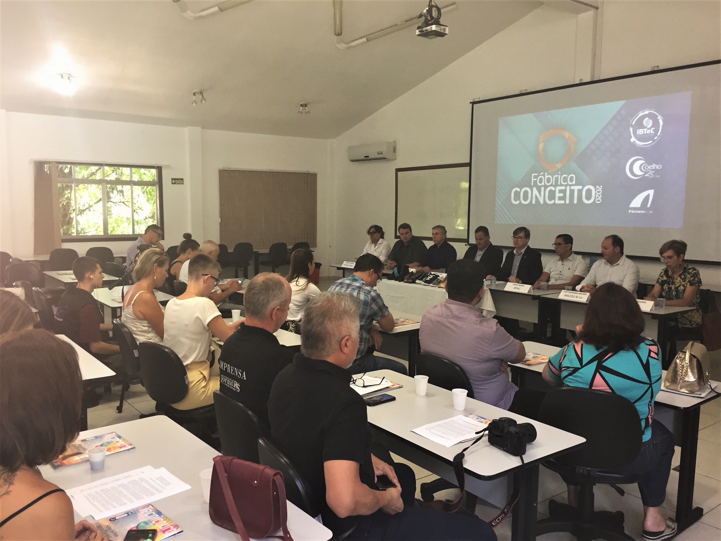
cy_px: 270
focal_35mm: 29
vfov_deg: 48.2
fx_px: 604
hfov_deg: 61.7
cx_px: 360
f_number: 2.2
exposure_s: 1/30
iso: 100
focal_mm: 4.15
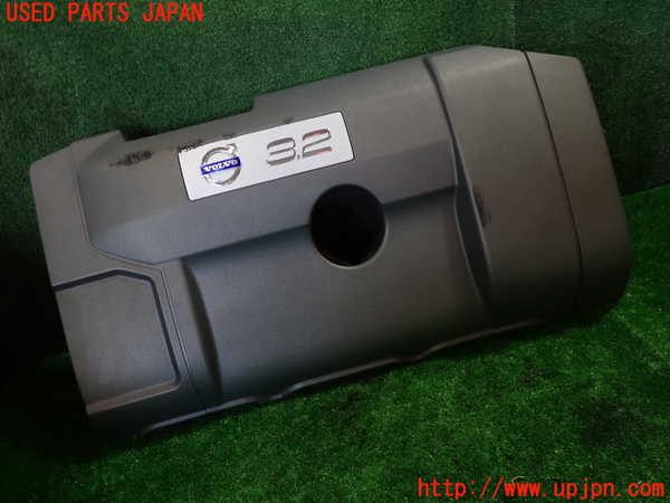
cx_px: 335
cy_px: 252
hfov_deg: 60.0
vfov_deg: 46.8
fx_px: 581
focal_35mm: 30
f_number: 2.3
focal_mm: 5.4
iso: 160
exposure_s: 1/60
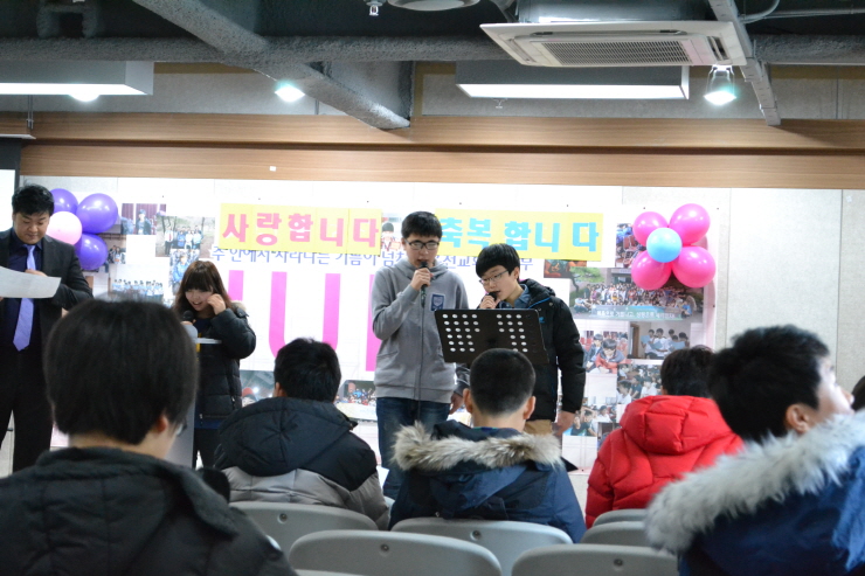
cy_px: 288
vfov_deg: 16.5
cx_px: 432
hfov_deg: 24.6
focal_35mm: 82
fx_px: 1982
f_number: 5.6
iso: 3200
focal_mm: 55
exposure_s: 1/30
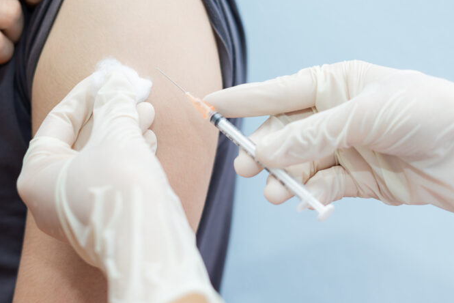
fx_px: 971
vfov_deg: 17.7
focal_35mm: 77
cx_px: 160
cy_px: 117
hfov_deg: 26.2
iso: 160
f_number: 2.5
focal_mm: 50
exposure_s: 1/160
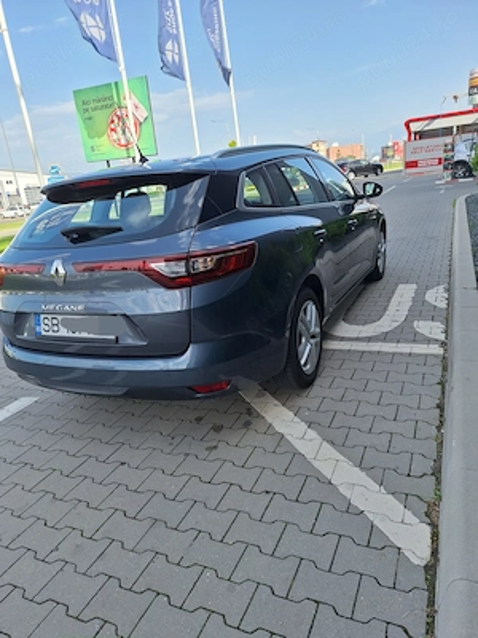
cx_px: 239
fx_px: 423
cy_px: 319
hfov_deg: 58.9
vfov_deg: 73.9
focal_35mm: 23
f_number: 1.8
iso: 40
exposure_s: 1/1111
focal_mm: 5.54
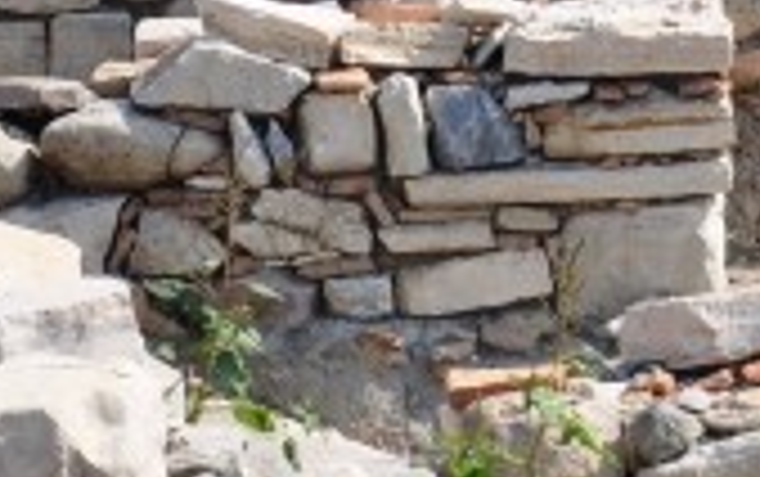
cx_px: 976
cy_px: -317
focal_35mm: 303
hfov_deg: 6.9
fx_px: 6282
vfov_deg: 4.3
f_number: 10
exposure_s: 1/320
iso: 200
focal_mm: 50
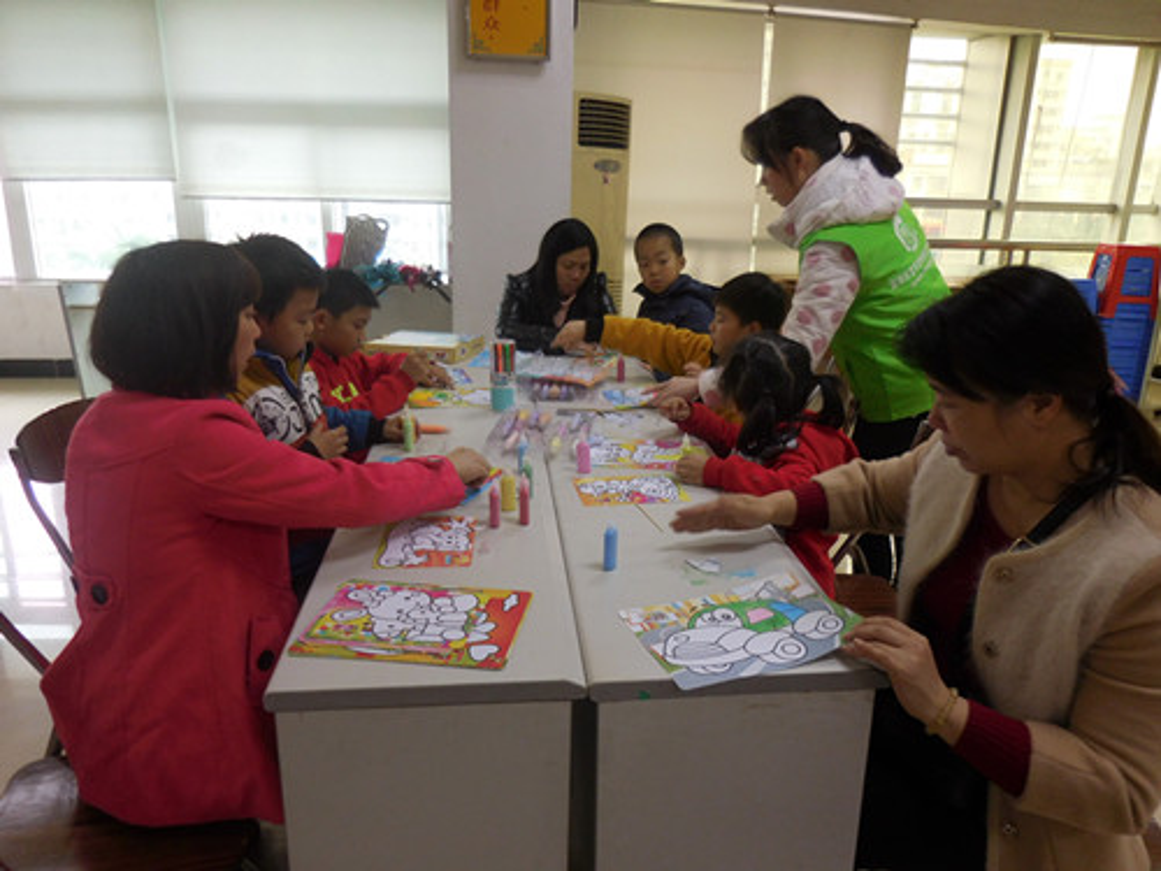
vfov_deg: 54.9
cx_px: 580
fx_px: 838
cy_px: 436
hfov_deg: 69.4
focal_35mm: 25
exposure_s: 1/30
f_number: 3.3
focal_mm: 4.5
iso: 180
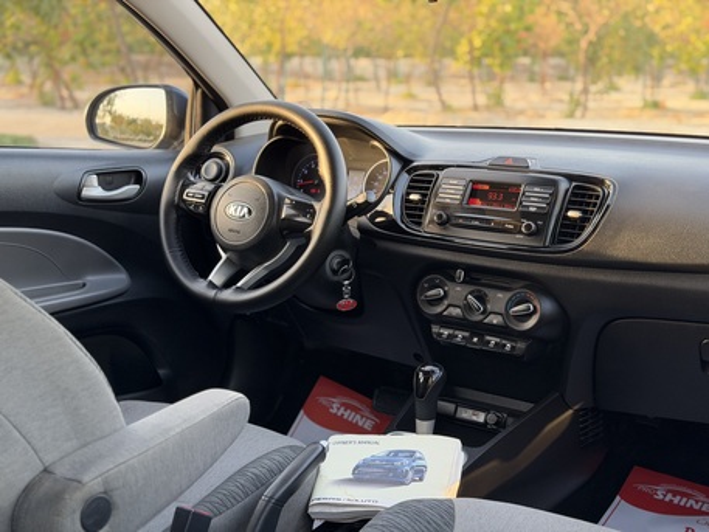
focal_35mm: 48
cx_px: 354
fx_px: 983
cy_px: 266
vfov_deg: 30.3
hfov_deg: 39.6
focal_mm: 6.76
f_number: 1.78
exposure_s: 1/82
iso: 100
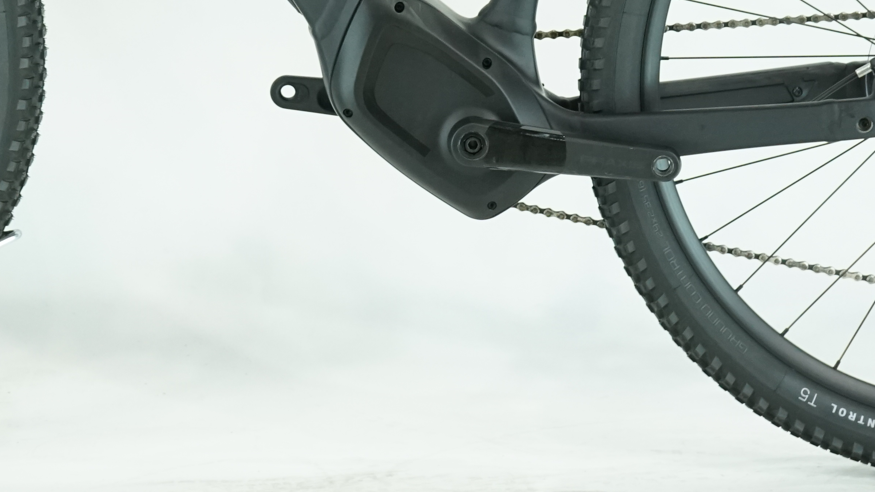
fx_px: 3457
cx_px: 317
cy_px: -179
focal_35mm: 149
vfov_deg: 8.0
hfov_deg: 14.4
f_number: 5
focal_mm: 57
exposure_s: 1/200
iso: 1600
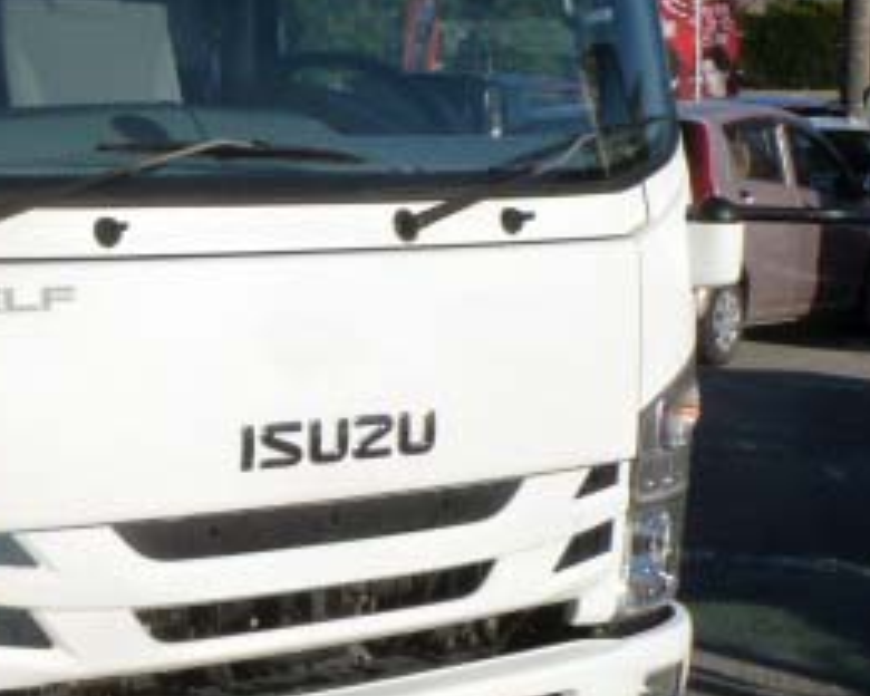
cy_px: 392
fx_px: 2163
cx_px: -154
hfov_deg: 21.3
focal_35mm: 84
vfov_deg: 18.3
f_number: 5.6
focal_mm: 5.7
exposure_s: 1/500
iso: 125
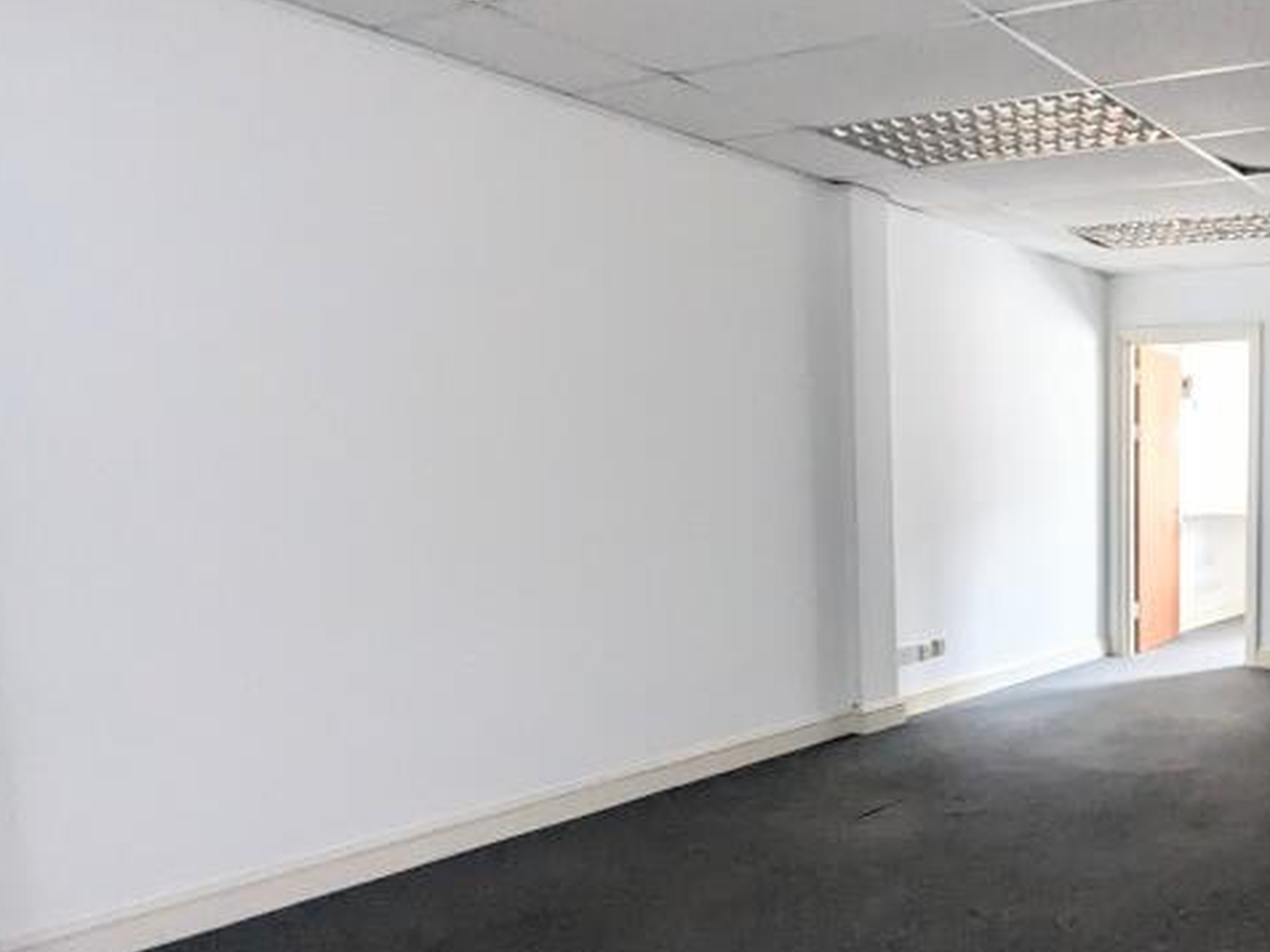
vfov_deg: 49.3
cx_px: 1179
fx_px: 1027
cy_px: 591
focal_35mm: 28
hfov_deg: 54.0
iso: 343
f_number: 2.2
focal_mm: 1.95
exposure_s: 1/23.8
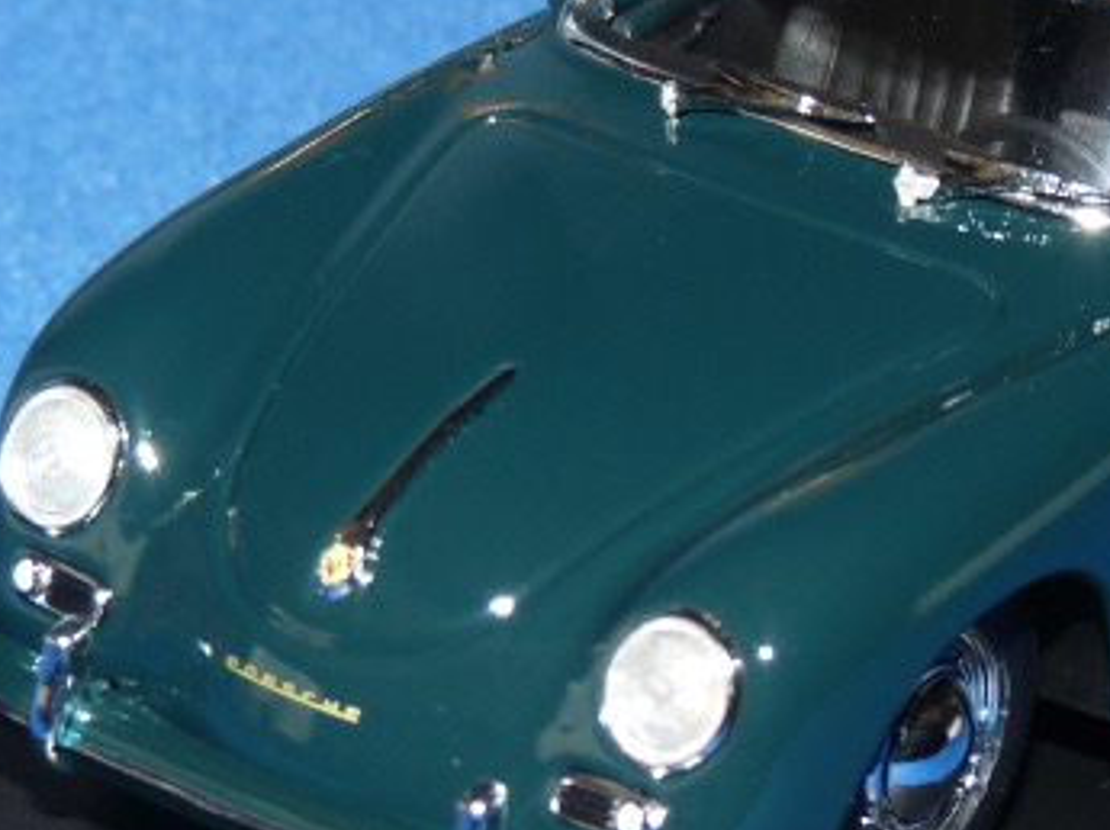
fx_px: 7496
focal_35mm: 234
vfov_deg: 6.3
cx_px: 824
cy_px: 325
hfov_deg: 8.5
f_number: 4
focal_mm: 12.8
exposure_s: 1/40
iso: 100
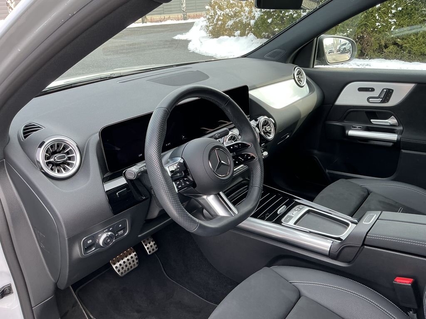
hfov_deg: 61.7
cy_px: 160
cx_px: 213
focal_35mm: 29
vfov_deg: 48.2
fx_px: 357
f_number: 1.8
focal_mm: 3
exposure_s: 1/120
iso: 25
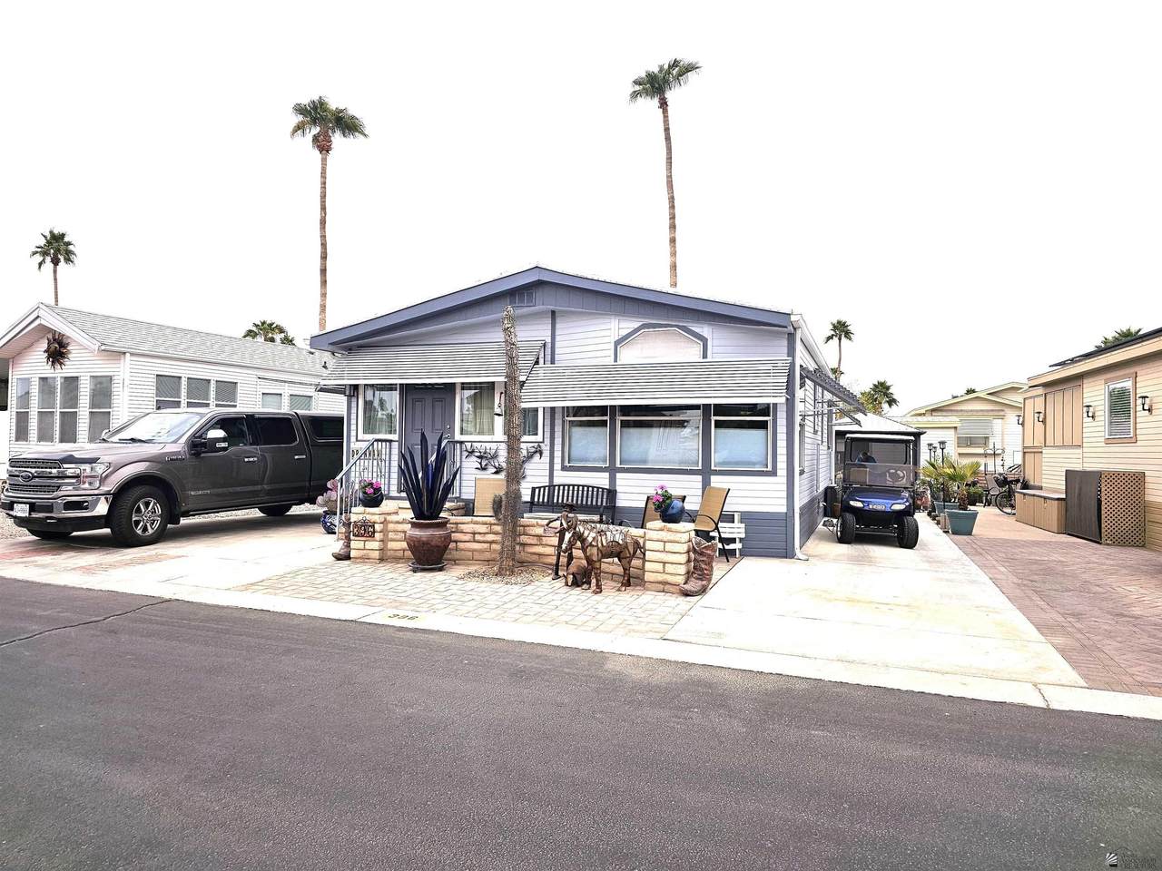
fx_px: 772
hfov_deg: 73.9
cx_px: 581
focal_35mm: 23
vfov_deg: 58.9
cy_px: 436
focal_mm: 6.3
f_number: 1.7
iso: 20
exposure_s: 1/1186
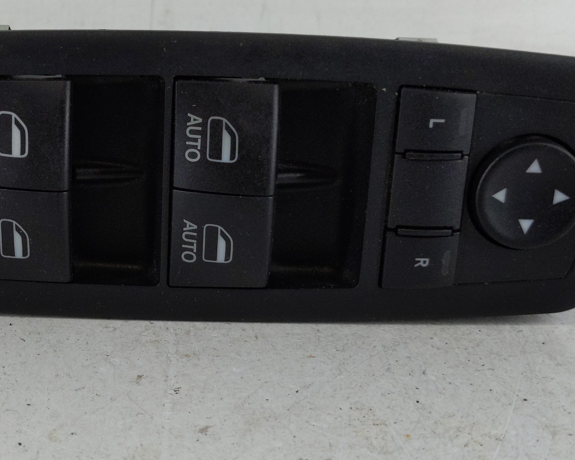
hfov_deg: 34.8
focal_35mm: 53
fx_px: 902
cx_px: 159
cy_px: 224
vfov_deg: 28.6
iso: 59
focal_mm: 4.38
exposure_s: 1/123
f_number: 1.73
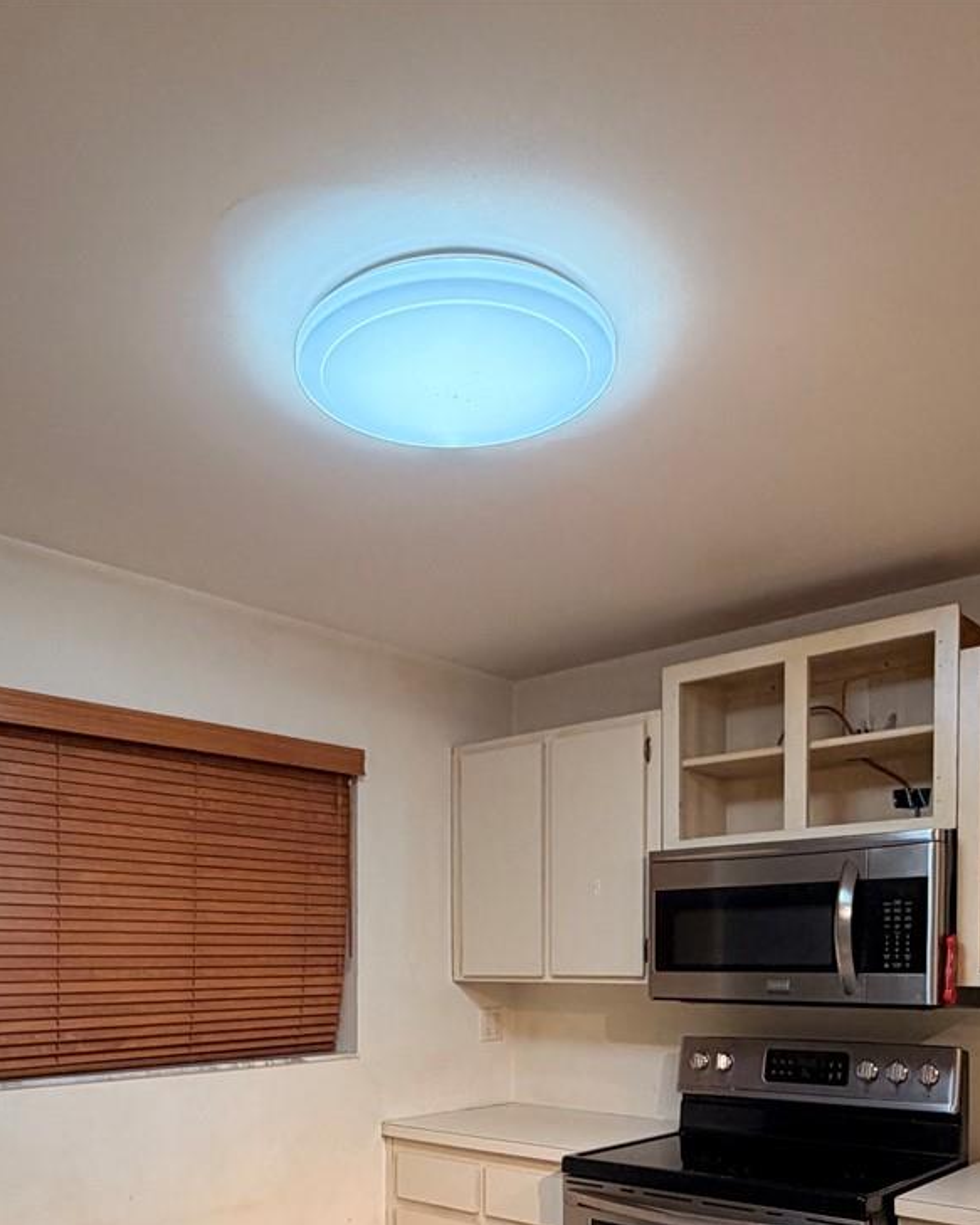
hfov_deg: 48.4
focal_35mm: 30
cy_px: 1003
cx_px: 425
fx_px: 1088
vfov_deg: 54.2
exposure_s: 1/120
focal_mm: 2.22
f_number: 2.2
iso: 200
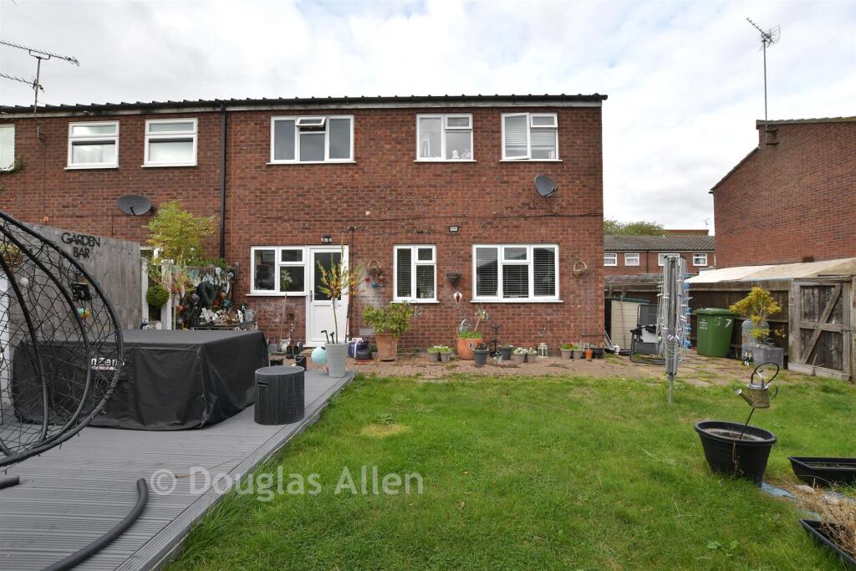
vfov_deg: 77.3
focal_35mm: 15
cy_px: 286
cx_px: 428
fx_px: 357
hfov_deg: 100.4
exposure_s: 1/50
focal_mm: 10
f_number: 8
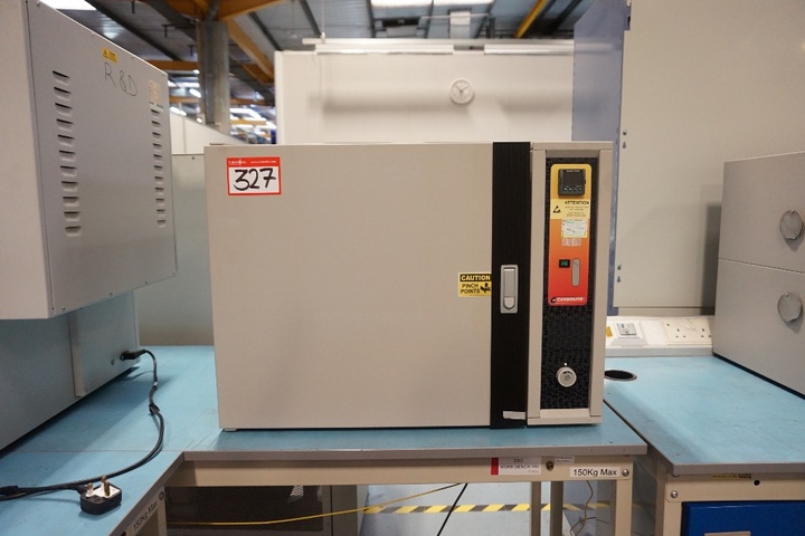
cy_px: 268
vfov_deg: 53.1
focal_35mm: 24
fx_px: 537
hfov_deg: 73.7
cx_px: 402
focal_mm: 16
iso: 2000
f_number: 3.5
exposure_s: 1/160
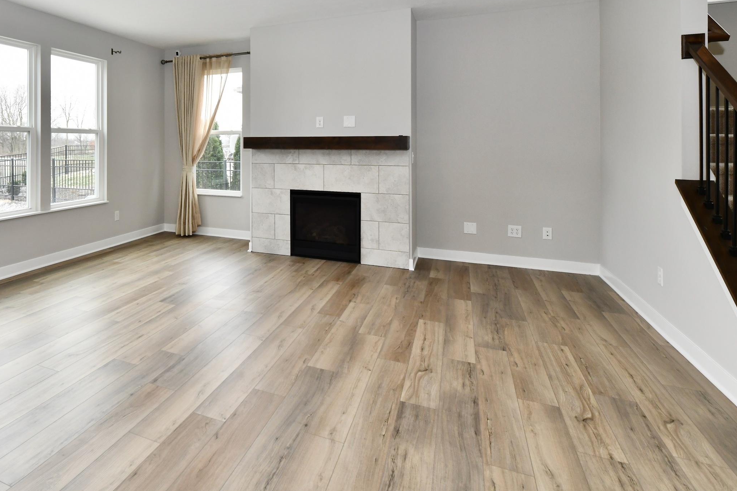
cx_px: 223
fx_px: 430
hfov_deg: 77.5
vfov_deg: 57.9
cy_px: 156
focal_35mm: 21
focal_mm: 14
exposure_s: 1/160
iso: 640
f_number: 6.3
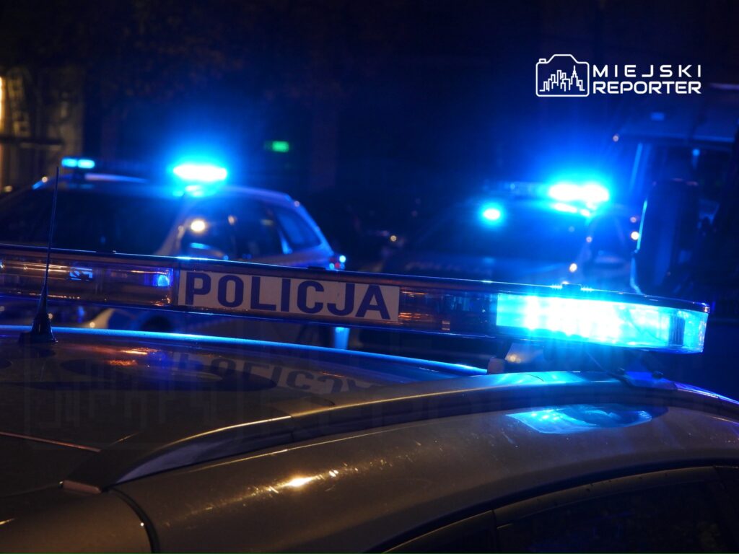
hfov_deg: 11.6
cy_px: 277
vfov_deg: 8.7
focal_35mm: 170
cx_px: 370
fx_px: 3629
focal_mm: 30.5
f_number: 4
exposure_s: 1/15
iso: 400
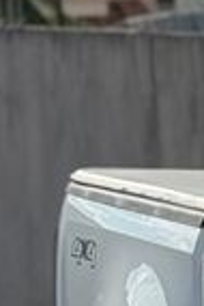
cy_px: 435
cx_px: 903
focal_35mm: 336
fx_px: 2849
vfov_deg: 6.1
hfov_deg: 3.8
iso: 100
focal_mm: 6.76
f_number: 1.78
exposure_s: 1/3096
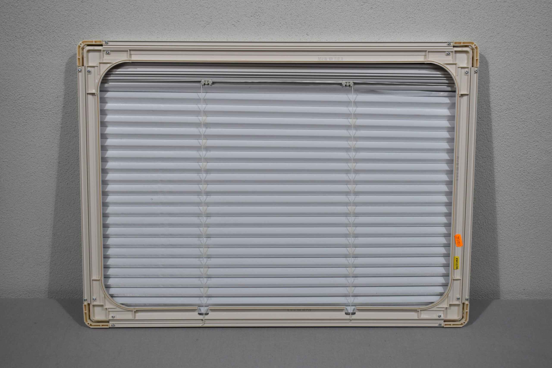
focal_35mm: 45
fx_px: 690
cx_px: 276
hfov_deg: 43.6
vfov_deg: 29.9
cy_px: 184
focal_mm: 30
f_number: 5.6
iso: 220
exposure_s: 1/125
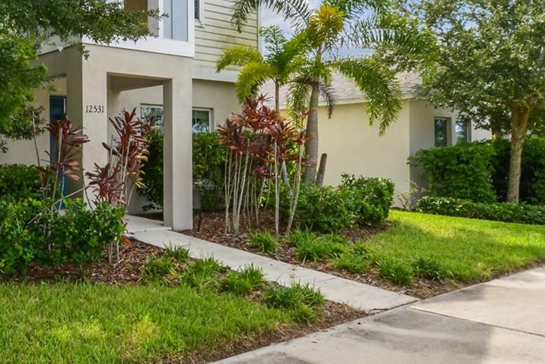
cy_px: 124
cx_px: 64
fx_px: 500
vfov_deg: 39.6
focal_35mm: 33
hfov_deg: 51.2
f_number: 22
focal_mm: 10
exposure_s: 1/13
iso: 100
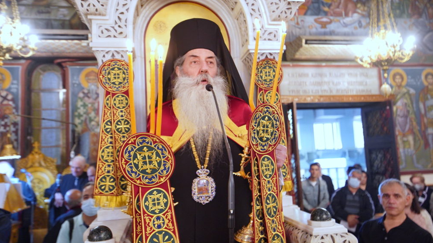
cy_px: 117
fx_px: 367
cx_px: 218
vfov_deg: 36.7
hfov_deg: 61.0
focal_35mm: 32
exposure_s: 1/60
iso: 3200
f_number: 3.2
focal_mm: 30
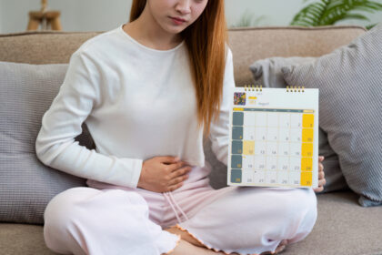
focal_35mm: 70
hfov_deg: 28.8
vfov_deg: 19.5
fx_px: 743
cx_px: 191
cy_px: 128
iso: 400
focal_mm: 70
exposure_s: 1/250
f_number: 2.8
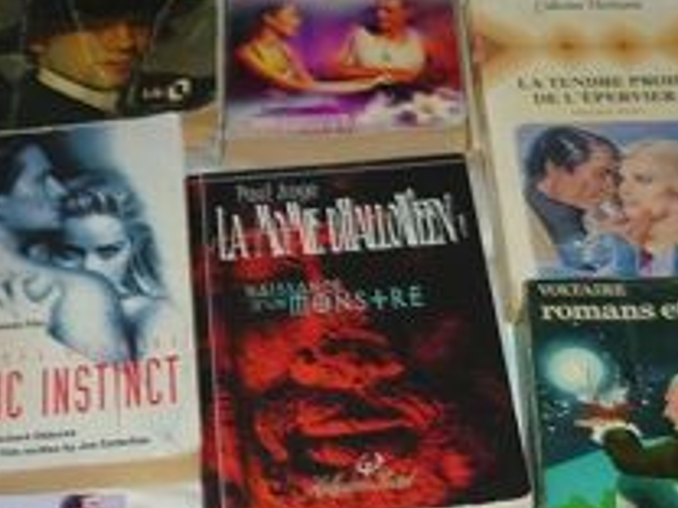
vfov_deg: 19.2
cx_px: 287
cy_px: 414
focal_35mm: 76
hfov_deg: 25.6
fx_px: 1489
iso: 100
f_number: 2.8
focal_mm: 5.5
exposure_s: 1/30
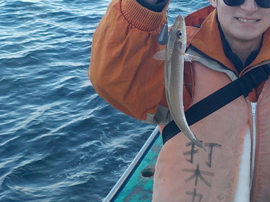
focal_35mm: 49
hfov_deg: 37.7
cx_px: 210
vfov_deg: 29.3
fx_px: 382
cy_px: 56
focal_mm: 4.1
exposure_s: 1/320
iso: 125
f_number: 3.3
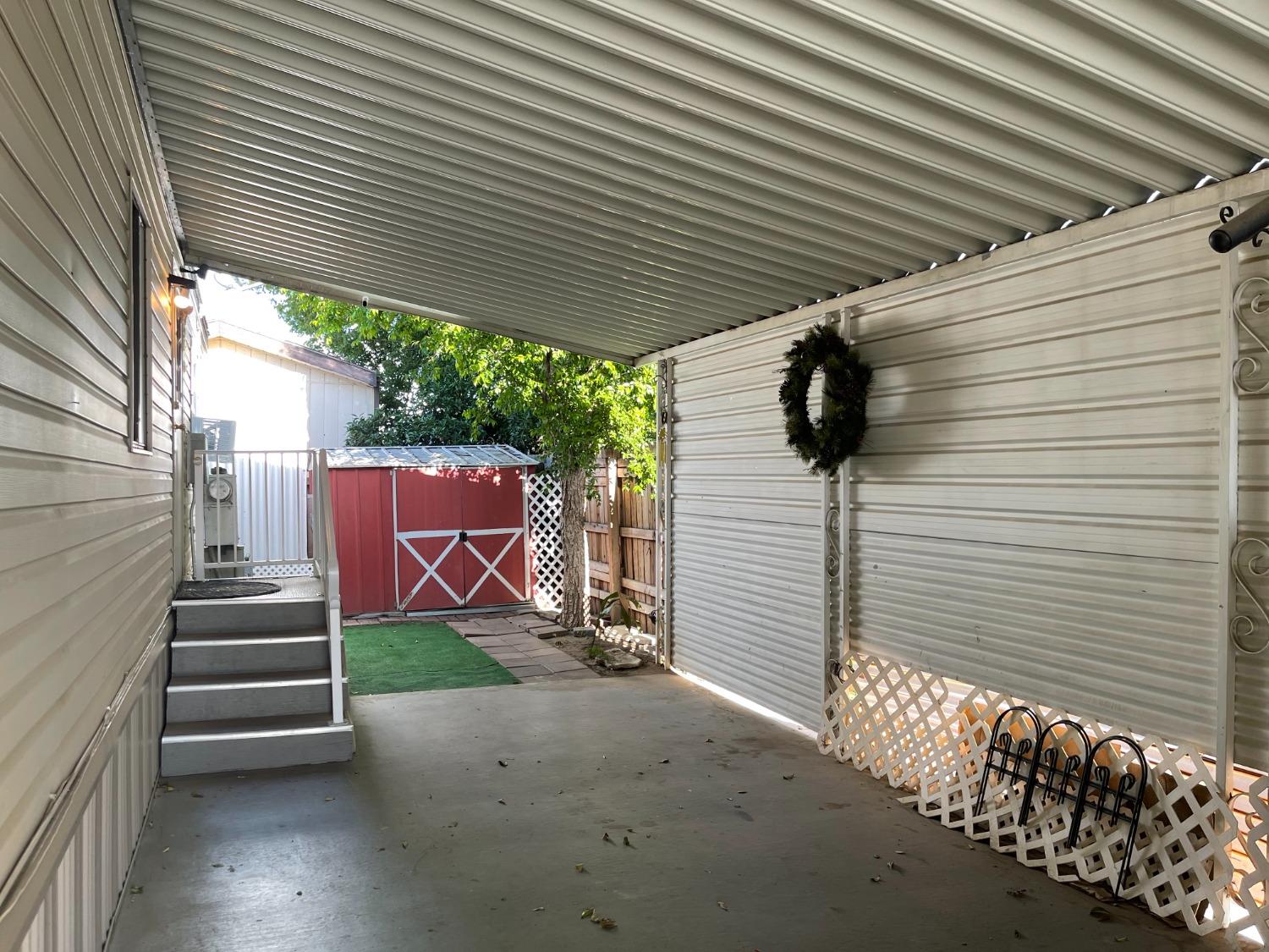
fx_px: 953
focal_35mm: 26
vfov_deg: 53.1
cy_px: 476
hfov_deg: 67.3
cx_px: 634
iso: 40
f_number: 1.6
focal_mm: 5.1
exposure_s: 1/121
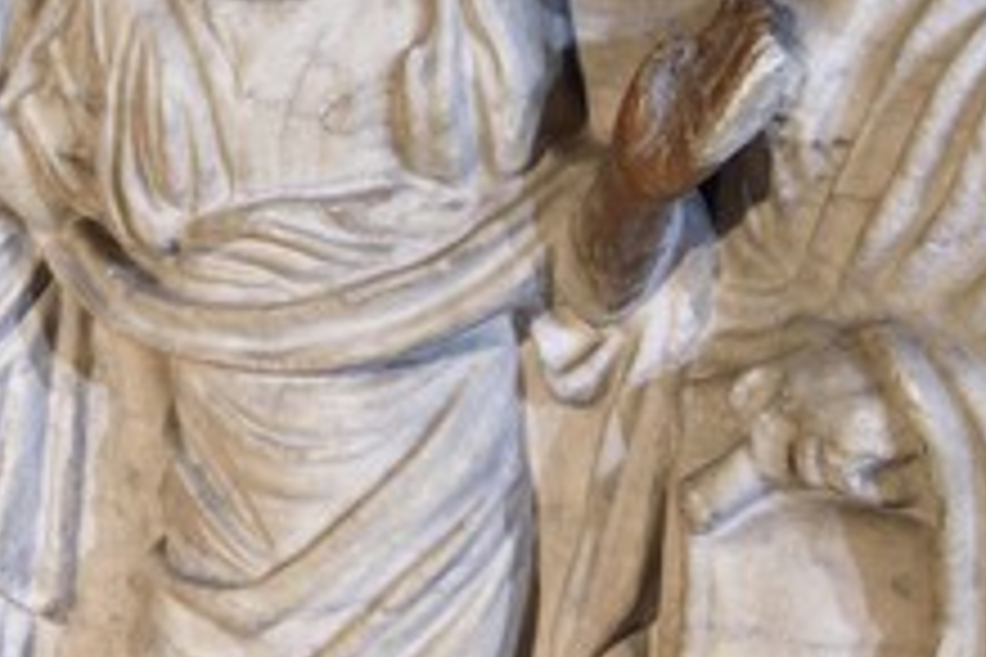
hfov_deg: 22.1
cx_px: 401
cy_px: 81
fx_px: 2520
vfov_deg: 14.7
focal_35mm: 92
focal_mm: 48
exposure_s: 1
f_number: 13
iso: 400
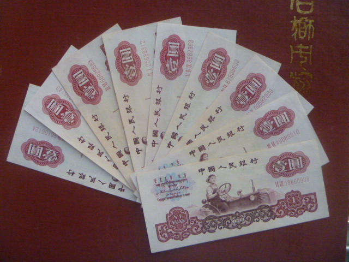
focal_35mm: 35
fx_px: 353
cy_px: 131
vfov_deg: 40.7
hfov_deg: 52.6
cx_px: 174
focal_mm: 6.3
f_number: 3.5
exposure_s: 1/40
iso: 800
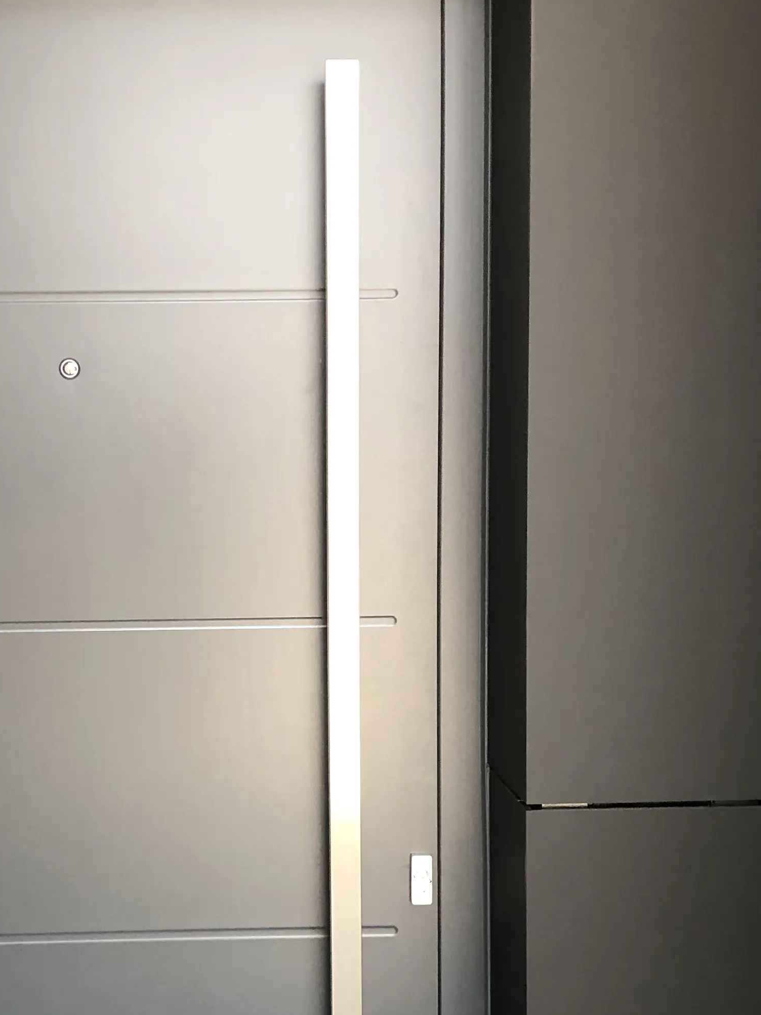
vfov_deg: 33.6
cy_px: 644
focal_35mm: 57
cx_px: 220
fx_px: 1671
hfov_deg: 25.4
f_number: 1.8
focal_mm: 4
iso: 32
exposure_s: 1/25
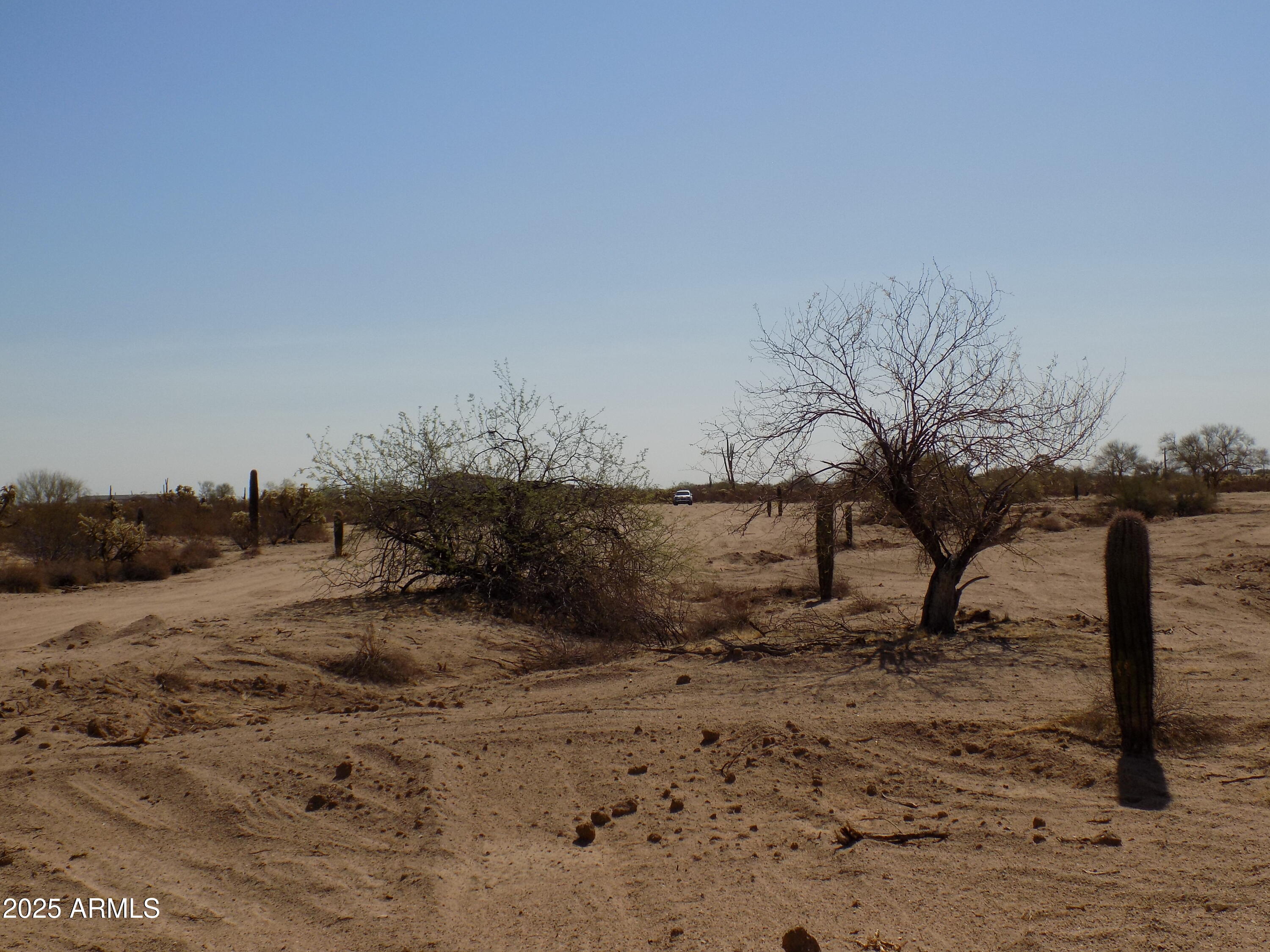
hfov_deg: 45.8
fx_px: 1504
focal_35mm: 41
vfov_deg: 35.1
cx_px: 635
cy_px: 476
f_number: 11.5
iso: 80
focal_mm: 7.3
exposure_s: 1/250
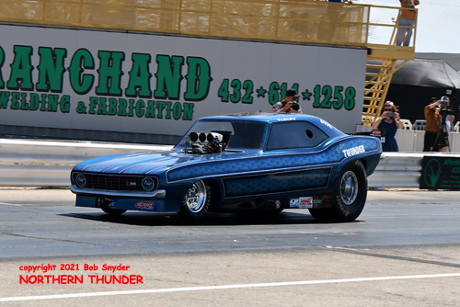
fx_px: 1342
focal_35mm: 105
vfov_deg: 13.1
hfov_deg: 19.4
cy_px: 154
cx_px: 230
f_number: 5.6
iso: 160
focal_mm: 70
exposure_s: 1/1250
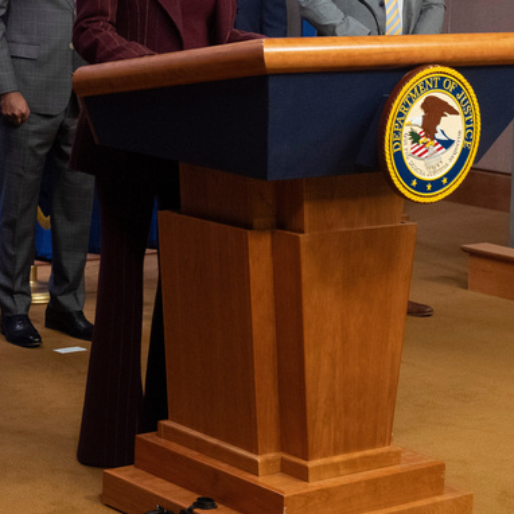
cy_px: 84
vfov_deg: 17.6
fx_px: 1646
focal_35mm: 98
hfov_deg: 17.0
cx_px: -98
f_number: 6.3
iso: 4000
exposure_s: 1/160
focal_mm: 43
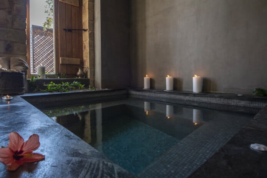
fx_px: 156
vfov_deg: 59.5
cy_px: 82
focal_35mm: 21
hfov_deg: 81.2
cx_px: 135
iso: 100
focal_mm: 19
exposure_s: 1/5
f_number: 10
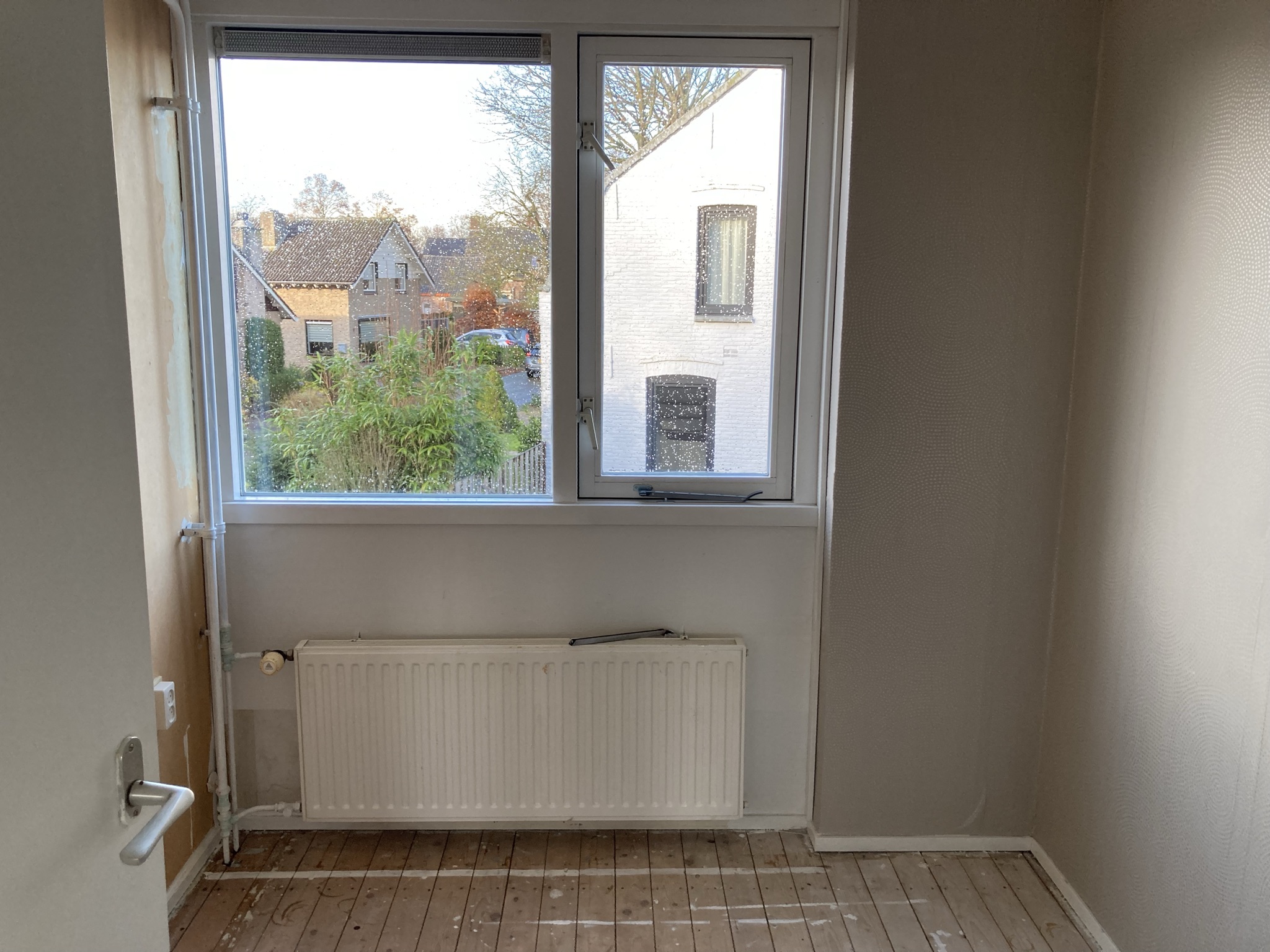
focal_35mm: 28
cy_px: 476
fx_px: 1027
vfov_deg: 49.7
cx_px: 635
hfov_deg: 63.4
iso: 64
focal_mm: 3.99
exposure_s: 1/121
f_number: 1.8
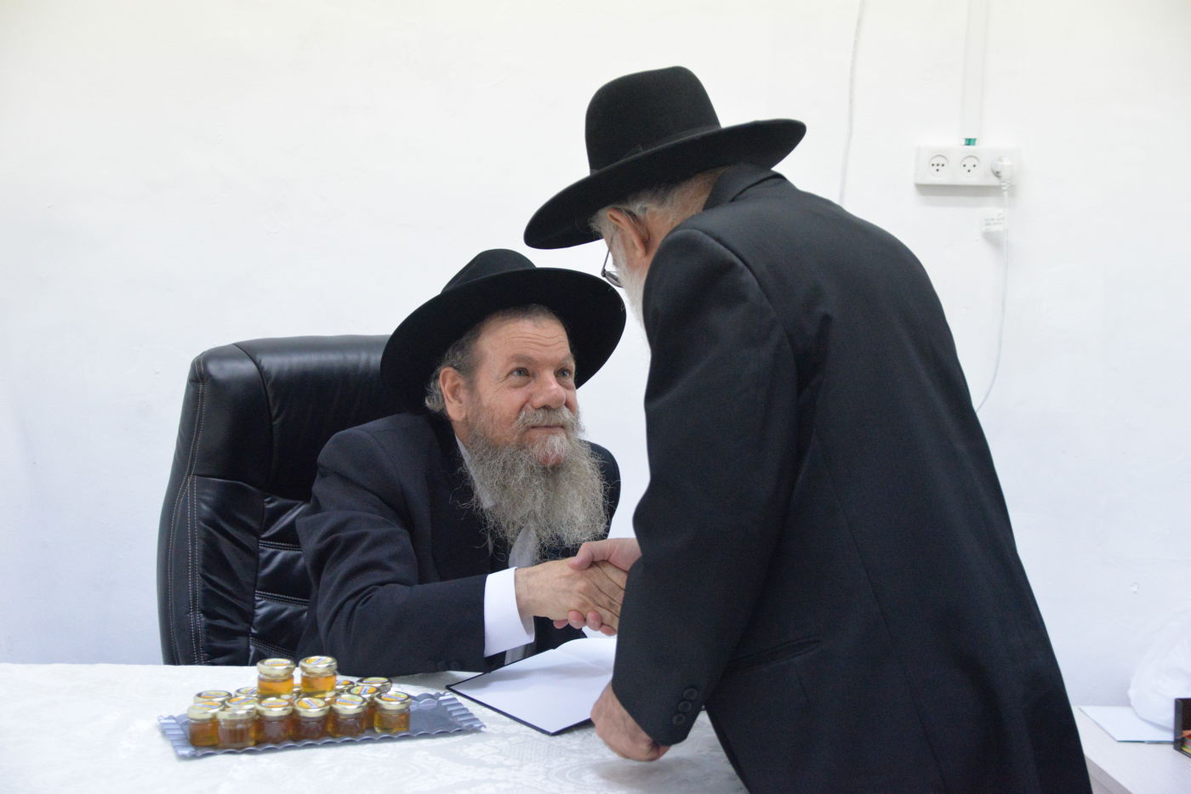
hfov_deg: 33.4
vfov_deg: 22.6
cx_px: 596
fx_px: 1985
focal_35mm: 60
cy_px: 397
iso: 6400
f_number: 5
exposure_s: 1/400
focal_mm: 60
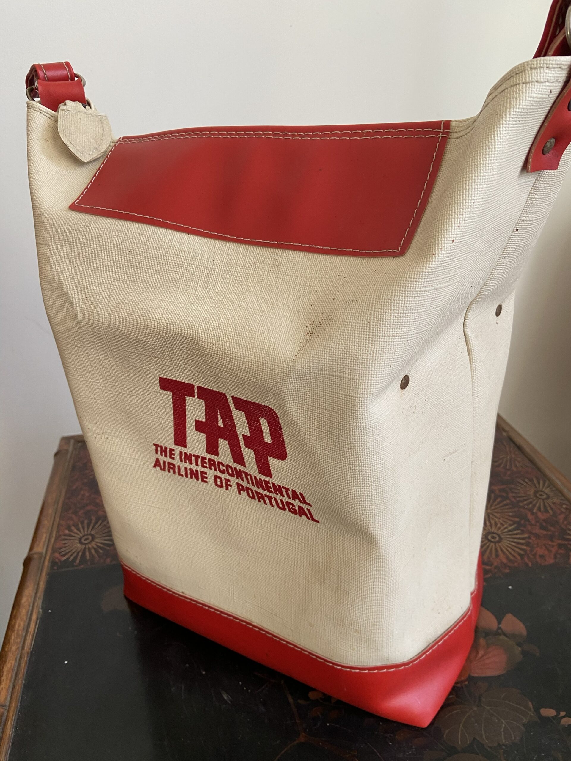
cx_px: 286
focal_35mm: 26
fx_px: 572
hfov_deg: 53.1
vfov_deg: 67.3
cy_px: 380
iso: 125
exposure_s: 1/61
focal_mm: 4.25
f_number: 1.8
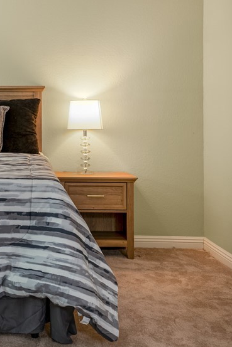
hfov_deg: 23.7
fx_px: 531
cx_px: 8
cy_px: 115
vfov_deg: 35.9
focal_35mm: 55
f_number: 5
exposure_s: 1/8
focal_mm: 28
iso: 160
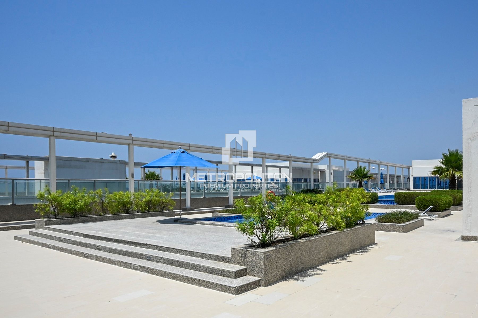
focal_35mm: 19
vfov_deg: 64.6
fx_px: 252
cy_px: 159
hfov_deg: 86.9
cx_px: 239
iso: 125
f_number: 11
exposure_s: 1/250
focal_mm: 13
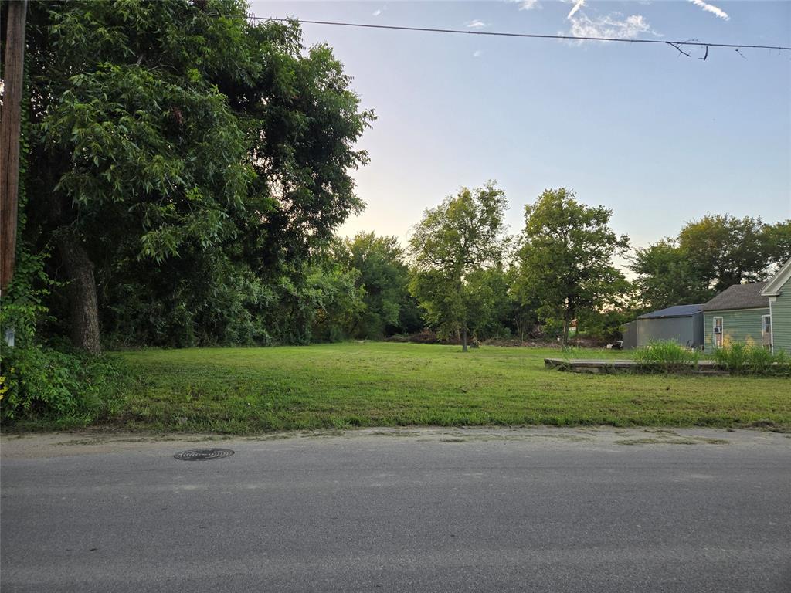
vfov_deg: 58.9
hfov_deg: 73.9
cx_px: 396
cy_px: 296
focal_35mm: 23
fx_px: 526
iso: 80
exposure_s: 1/668
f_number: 1.8
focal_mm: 5.4
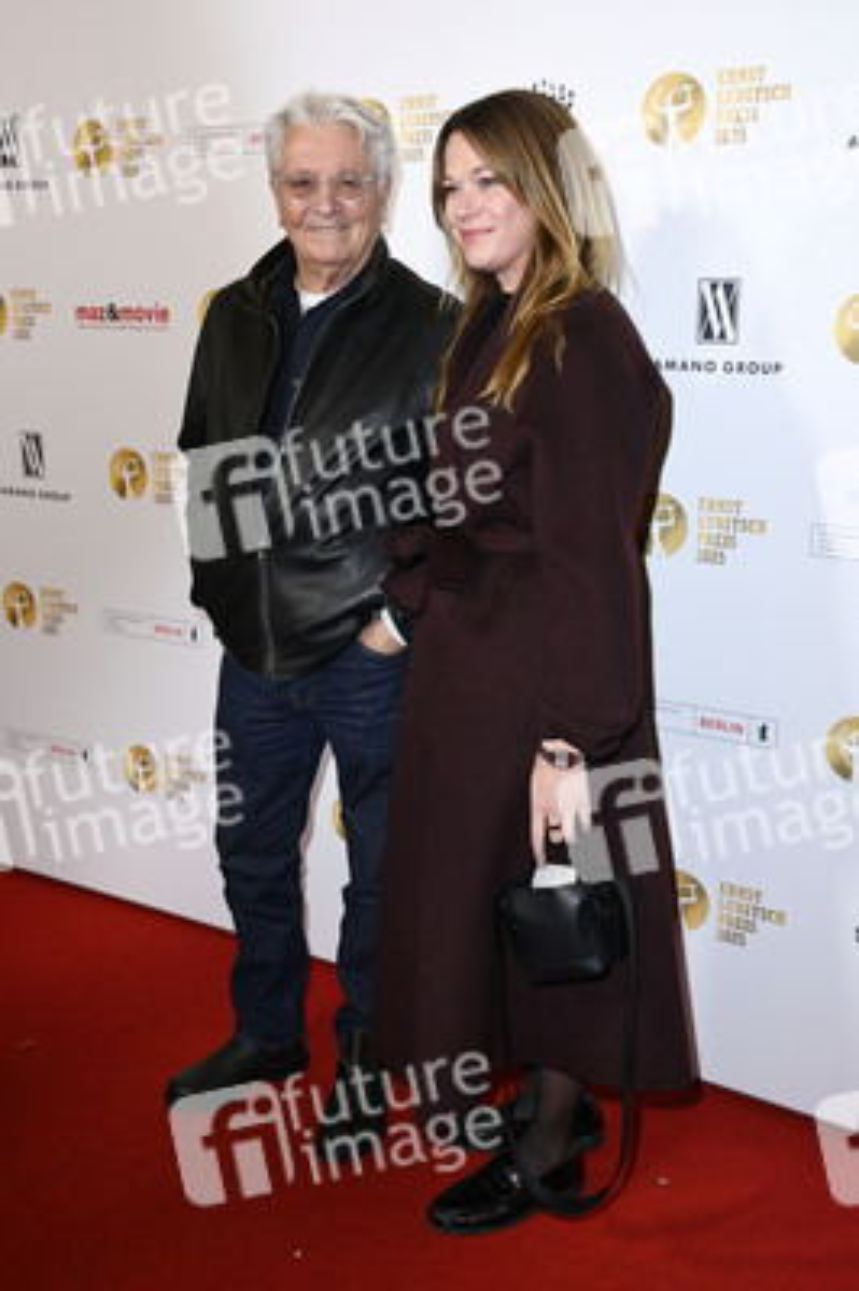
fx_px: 1434
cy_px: 646
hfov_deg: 33.3
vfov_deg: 48.5
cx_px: 430
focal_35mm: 40
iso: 2000
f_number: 5.6
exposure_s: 1/250
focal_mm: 40
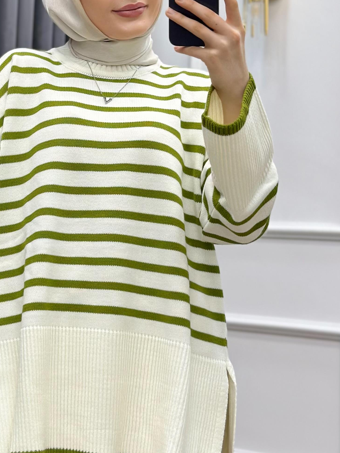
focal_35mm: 99
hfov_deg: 14.8
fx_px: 1297
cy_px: 160
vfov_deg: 19.8
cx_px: 44
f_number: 1.78
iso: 80
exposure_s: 1/299
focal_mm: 6.86
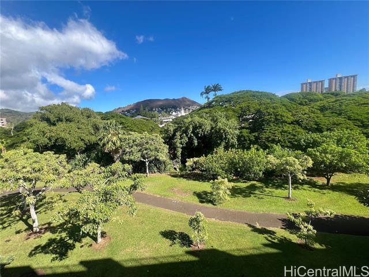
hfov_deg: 106.2
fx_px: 139
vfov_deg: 89.9
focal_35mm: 13
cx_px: 184
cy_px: 138
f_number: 1.8
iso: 32
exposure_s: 1/747
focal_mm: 1.57
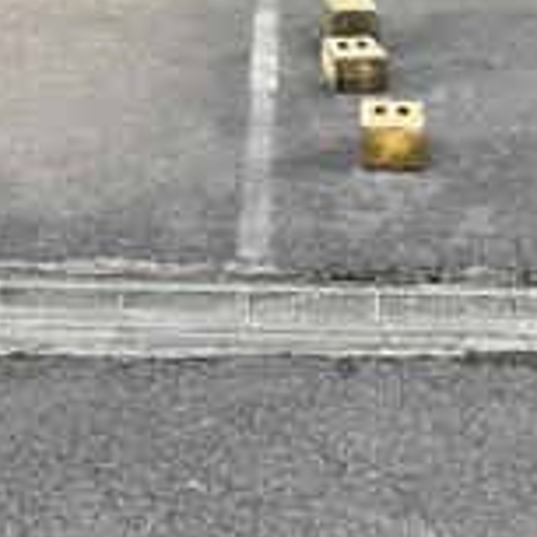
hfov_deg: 23.8
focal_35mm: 72
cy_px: -126
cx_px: 165
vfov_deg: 22.0
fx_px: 1264
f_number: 1.6
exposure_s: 1/520
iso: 50
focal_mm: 5.1
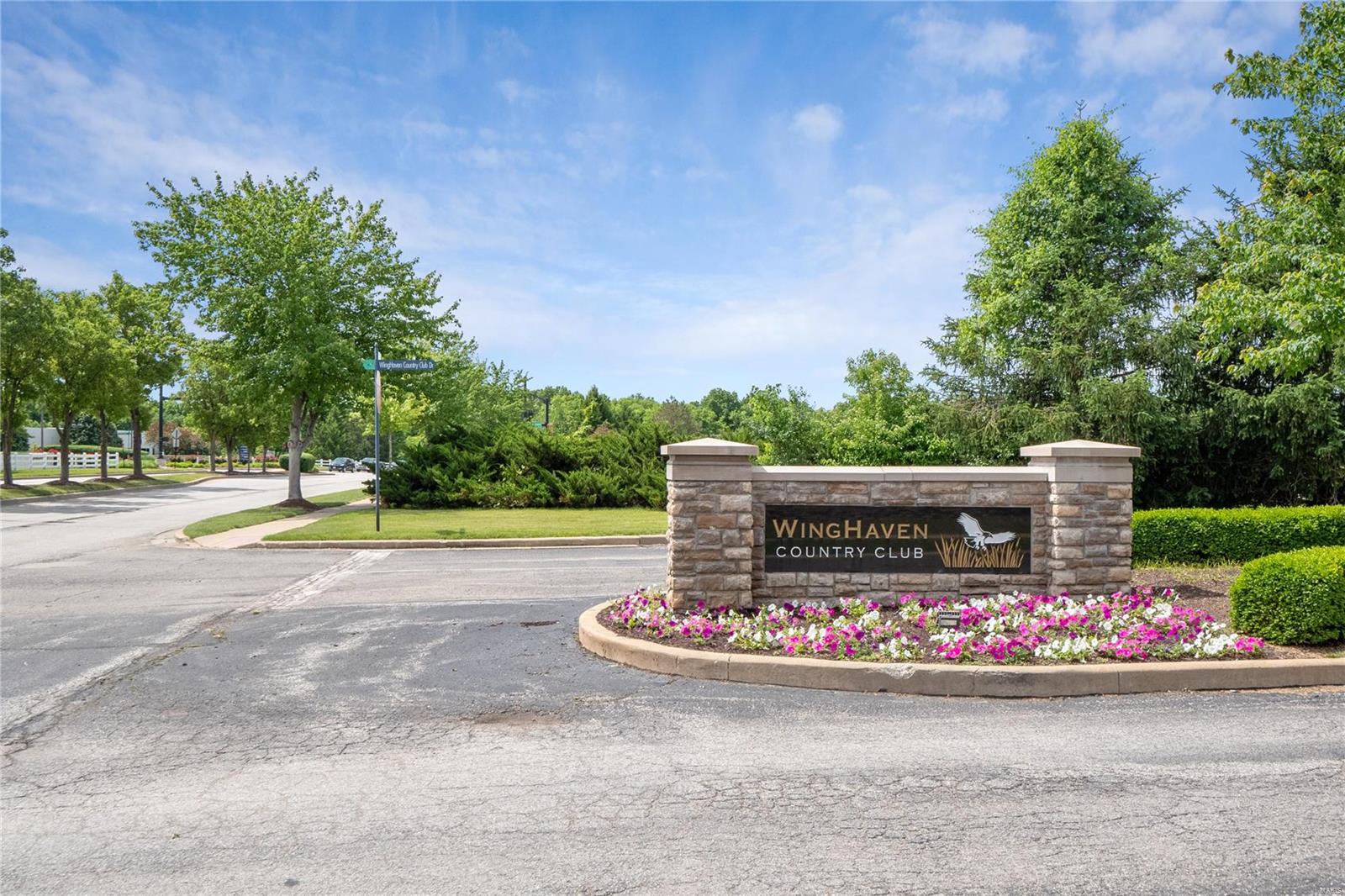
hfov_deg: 53.1
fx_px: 1345
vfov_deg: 36.9
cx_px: 672
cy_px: 448
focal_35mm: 36
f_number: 8
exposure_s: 1/640
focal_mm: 18
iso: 400
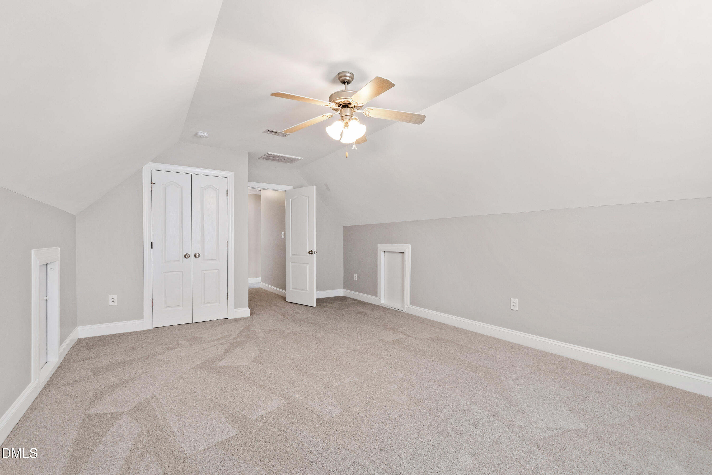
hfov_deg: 100.4
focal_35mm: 15
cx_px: 356
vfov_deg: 77.3
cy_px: 238
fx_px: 297
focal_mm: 10
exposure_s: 1/3
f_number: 8
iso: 100
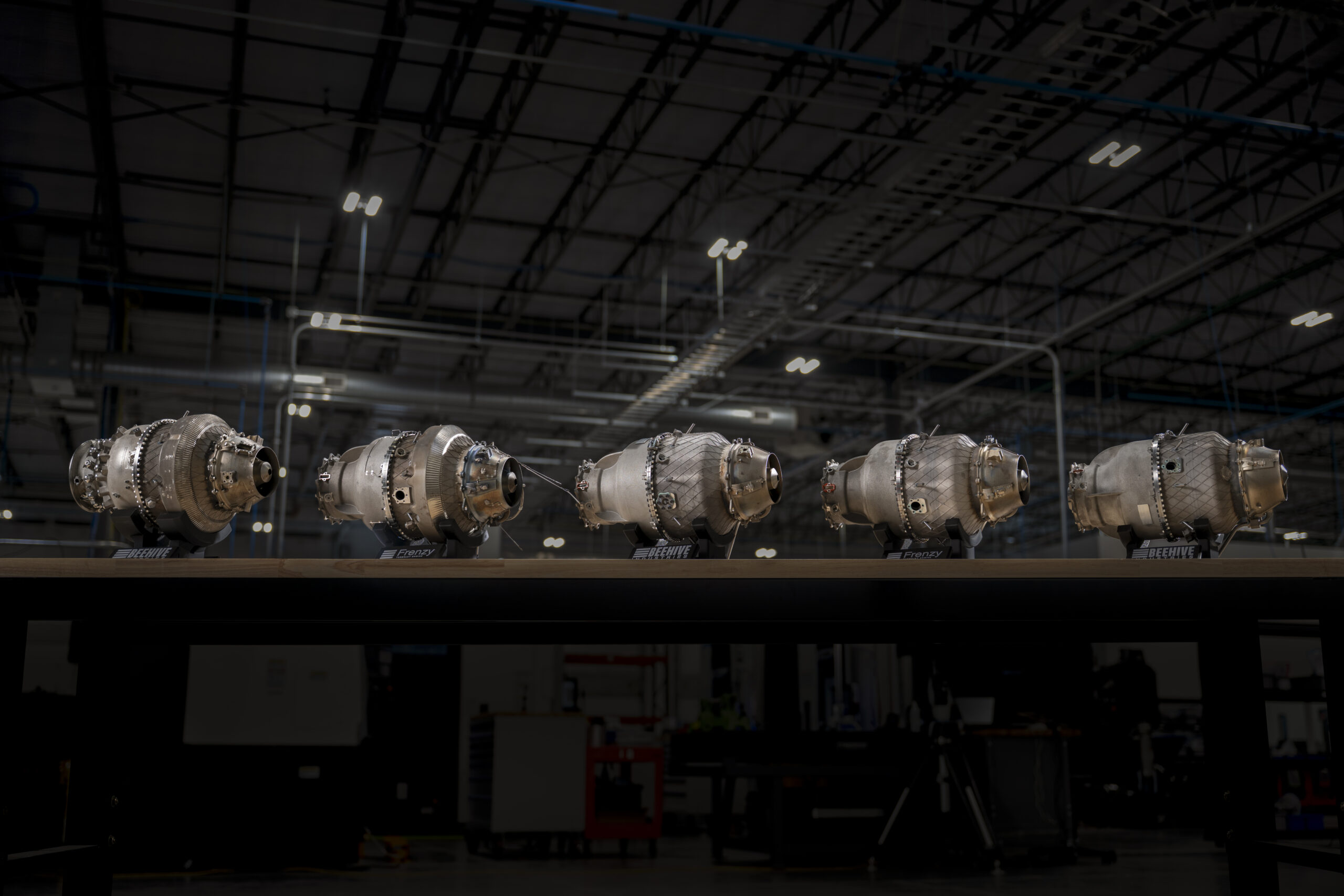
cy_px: 448
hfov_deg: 50.7
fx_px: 1419
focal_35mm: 38
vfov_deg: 35.1
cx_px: 672
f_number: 2.8
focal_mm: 38
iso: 100
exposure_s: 1/15
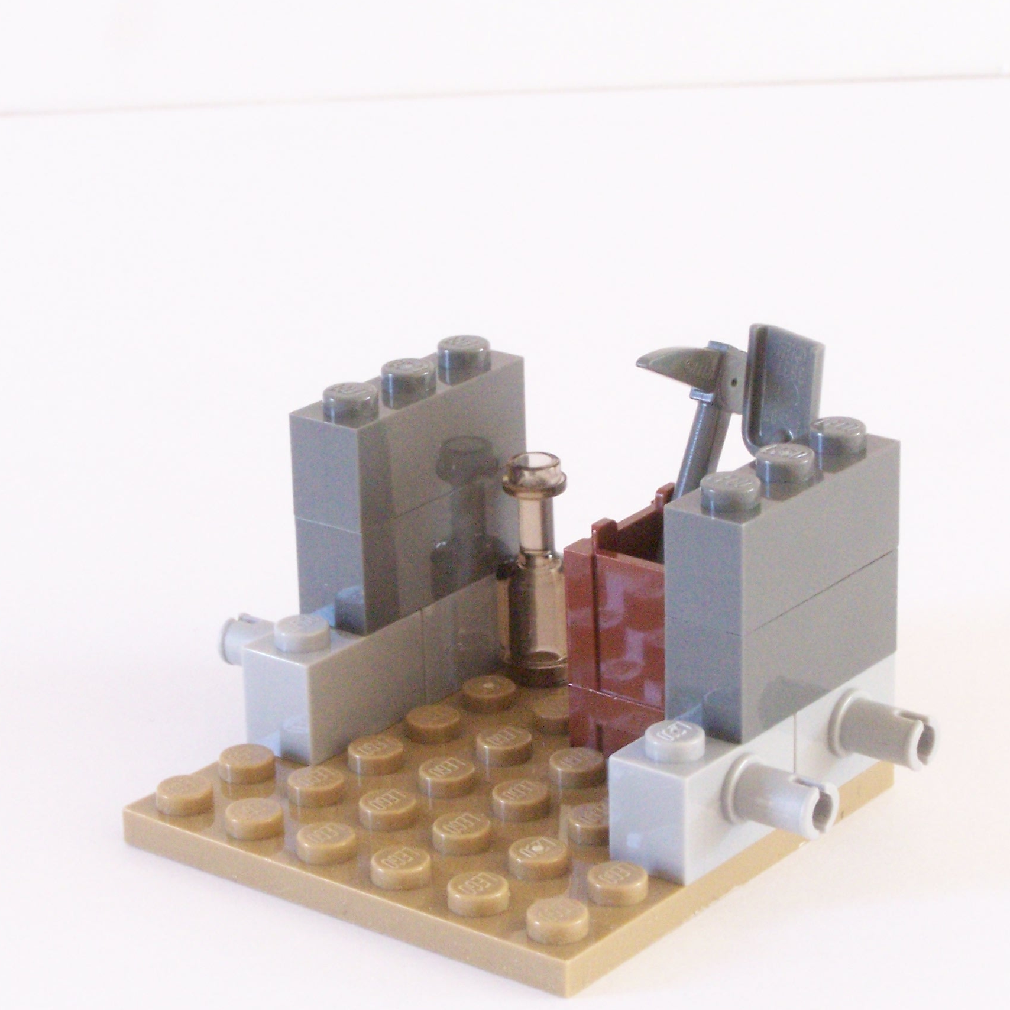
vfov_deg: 17.4
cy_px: 546
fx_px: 3301
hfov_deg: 17.4
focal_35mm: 100
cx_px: 564
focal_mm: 12.4
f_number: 8
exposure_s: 1/10
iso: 400
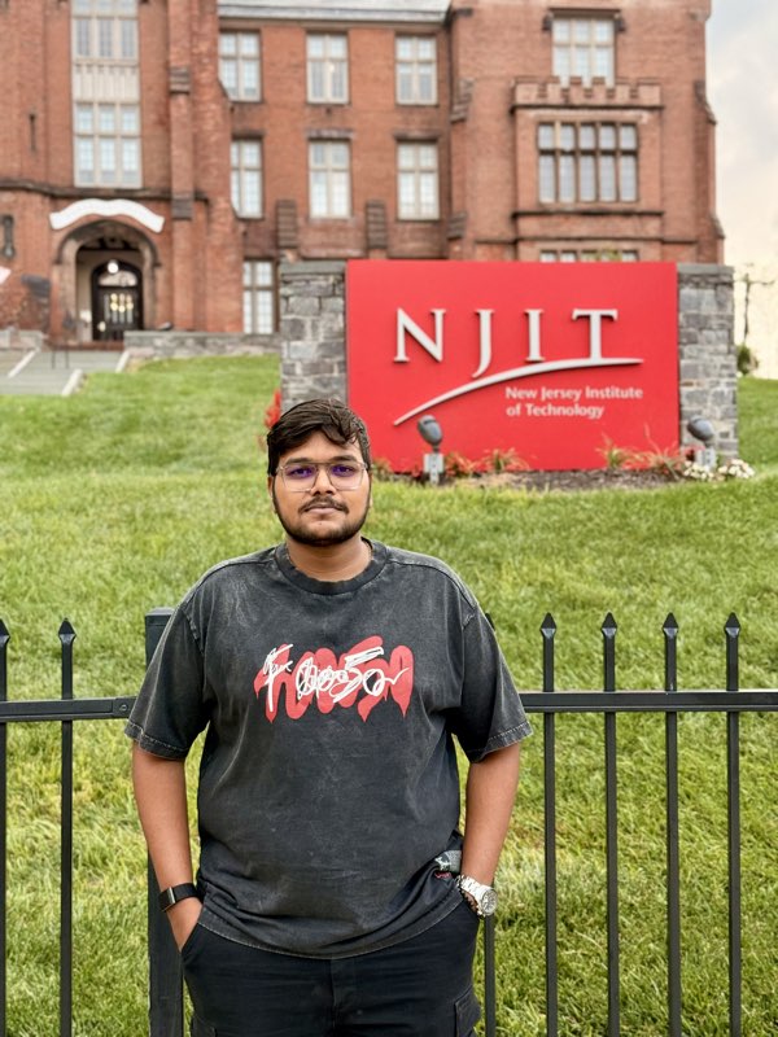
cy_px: 518
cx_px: 389
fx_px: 1438
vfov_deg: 39.7
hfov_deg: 30.3
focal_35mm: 48
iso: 160
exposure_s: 1/223
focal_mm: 6.76
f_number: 1.78
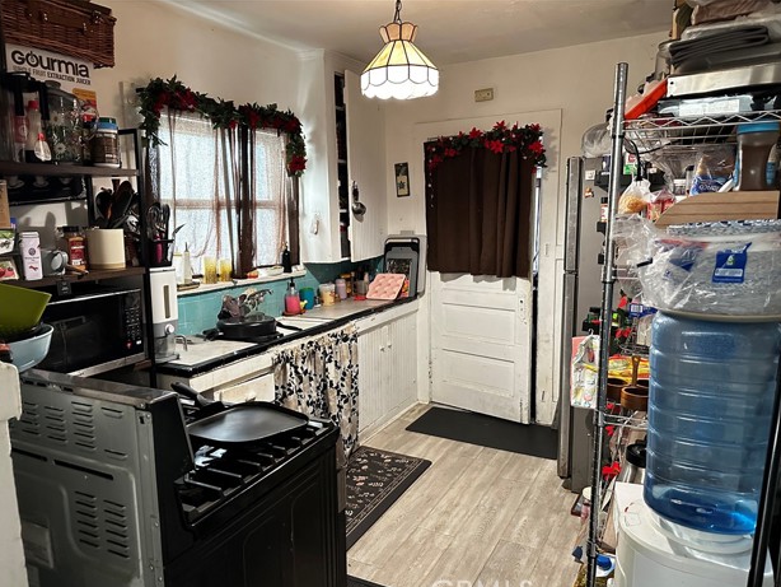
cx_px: 377
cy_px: 304
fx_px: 564
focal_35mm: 25
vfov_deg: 54.9
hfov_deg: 69.3
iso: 1000
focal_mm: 6.86
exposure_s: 1/40
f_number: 1.78
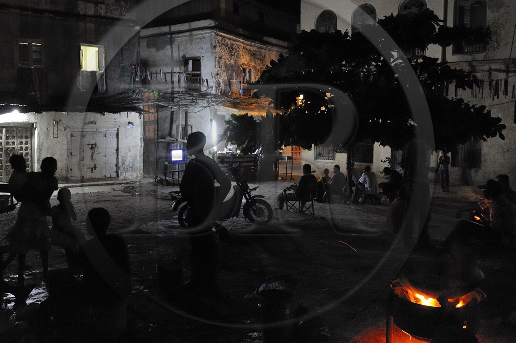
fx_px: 487
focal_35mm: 34
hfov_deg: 55.8
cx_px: 247
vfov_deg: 38.8
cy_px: 160
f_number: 4.5
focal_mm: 24
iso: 6400
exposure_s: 1/10
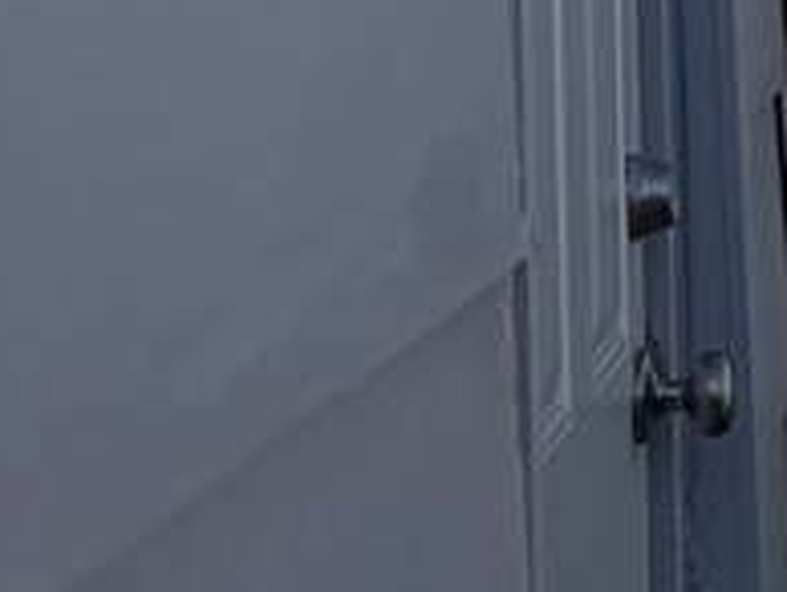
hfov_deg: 9.8
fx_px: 3597
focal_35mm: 158
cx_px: 2312
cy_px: -16
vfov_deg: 9.3
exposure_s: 1/6711
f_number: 1.78
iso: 80
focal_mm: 6.76
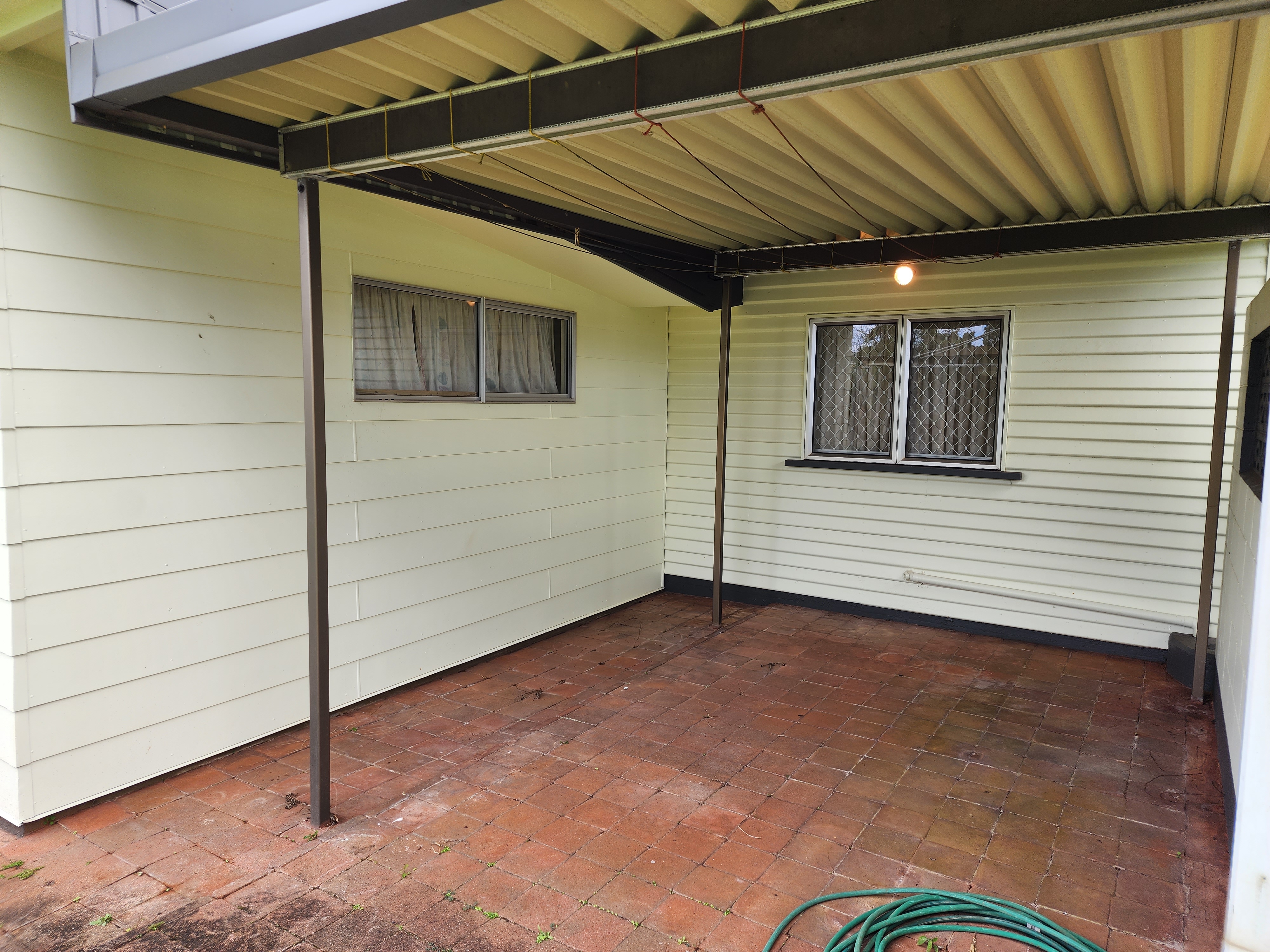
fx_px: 844
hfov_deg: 73.9
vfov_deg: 58.9
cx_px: 635
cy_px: 476
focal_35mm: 23
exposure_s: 1/180
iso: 16
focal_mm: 6.4
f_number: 1.8
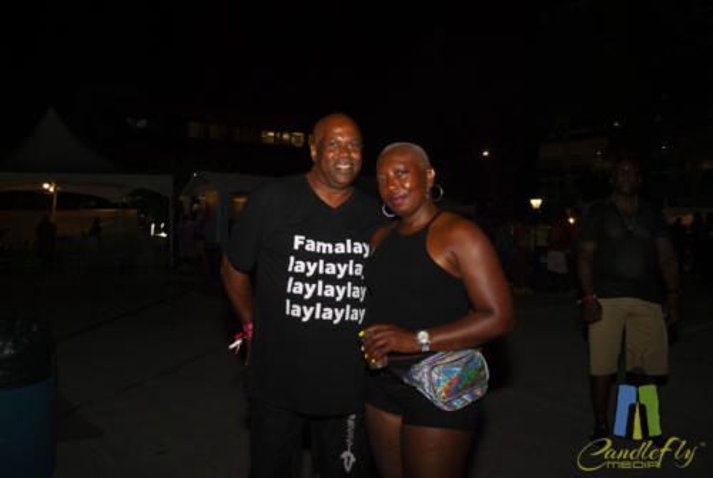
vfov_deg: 43.7
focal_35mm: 30
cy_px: 239
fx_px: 595
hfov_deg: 61.9
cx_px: 356
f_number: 4
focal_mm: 20
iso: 200
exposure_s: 1/60
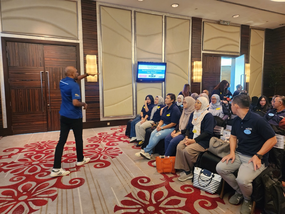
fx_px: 189
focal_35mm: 23
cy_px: 107
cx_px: 142
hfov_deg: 73.9
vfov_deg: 58.9
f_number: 1.8
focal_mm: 6.4
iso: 500
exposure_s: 1/33
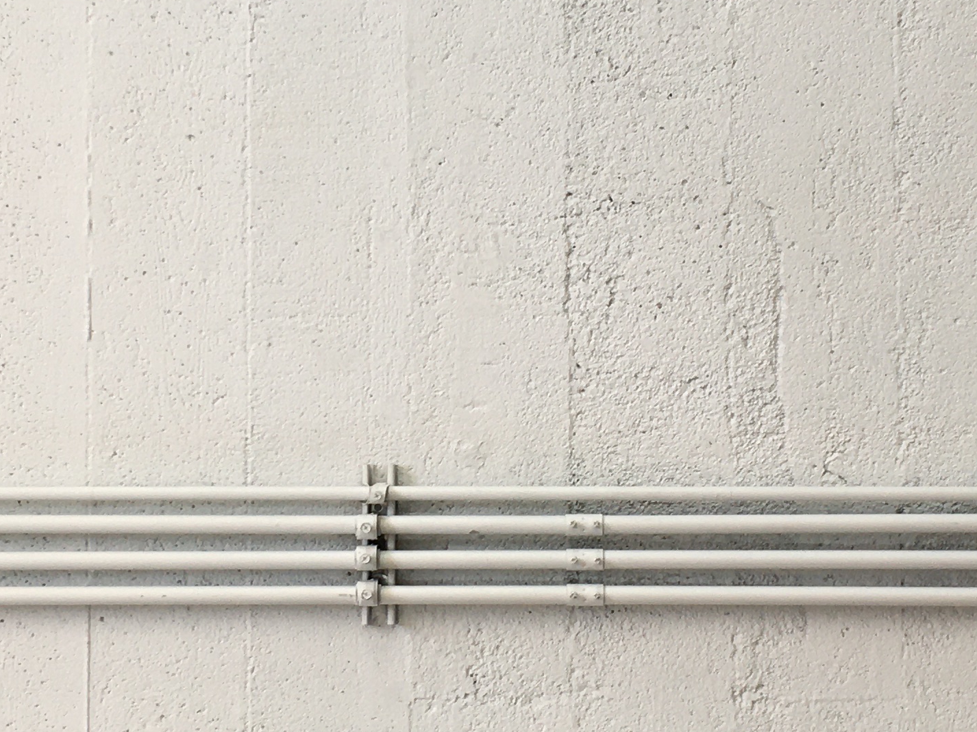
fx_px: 2314
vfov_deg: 18.0
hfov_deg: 23.8
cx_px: 380
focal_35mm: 82
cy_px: 390
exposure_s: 1/60
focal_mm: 4.15
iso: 32
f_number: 2.2
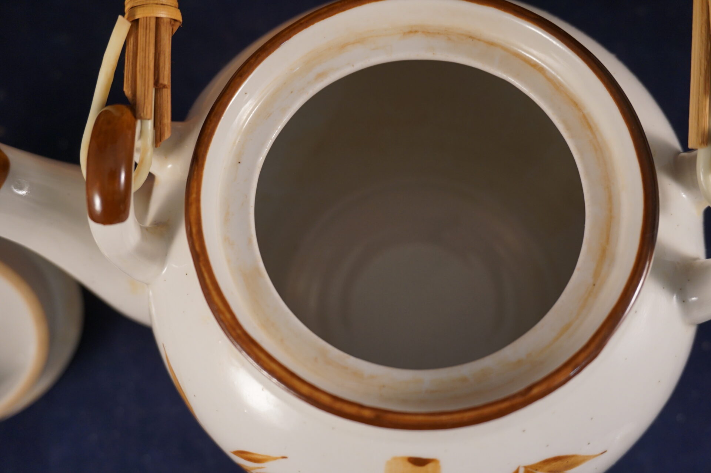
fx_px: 740
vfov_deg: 35.4
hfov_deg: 51.3
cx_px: 356
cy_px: 236
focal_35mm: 38
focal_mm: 25
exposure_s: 1/60
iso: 640
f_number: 4.5
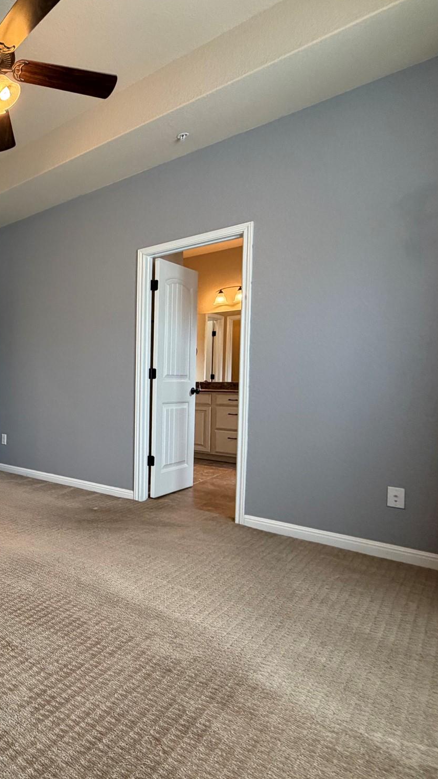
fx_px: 433
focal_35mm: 21
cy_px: 396
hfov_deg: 43.7
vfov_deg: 83.8
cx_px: -24
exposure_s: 1/120
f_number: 2.2
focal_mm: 2.22
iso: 250
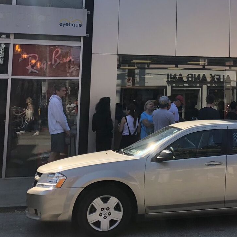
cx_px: 251
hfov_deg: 24.6
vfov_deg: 25.6
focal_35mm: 66
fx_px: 511
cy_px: 42
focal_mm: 4
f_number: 1.8
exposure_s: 1/1499
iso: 20
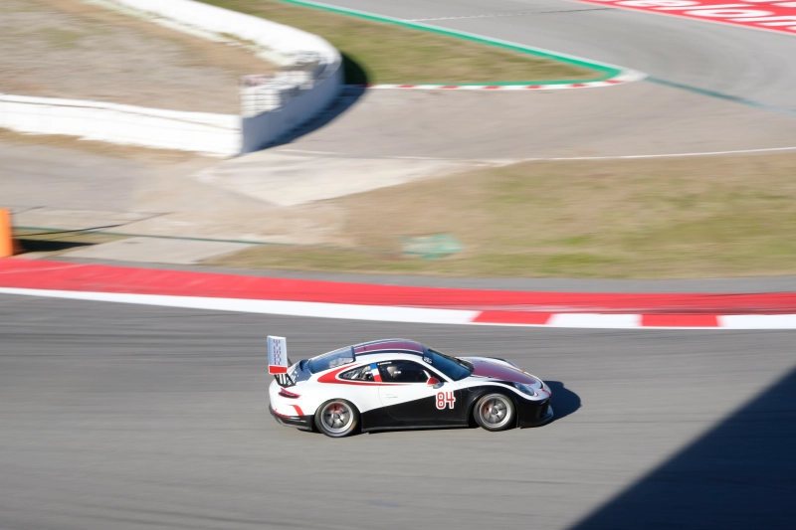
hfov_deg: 24.5
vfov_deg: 16.4
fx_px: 1835
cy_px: 265
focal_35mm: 83
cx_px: 398
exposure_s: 1/100
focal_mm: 55
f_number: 14
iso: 200
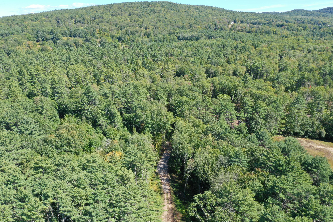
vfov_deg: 46.4
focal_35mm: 28
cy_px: 111
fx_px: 259
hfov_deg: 65.5
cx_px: 166
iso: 100
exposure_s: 1/60
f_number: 9
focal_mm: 10.26
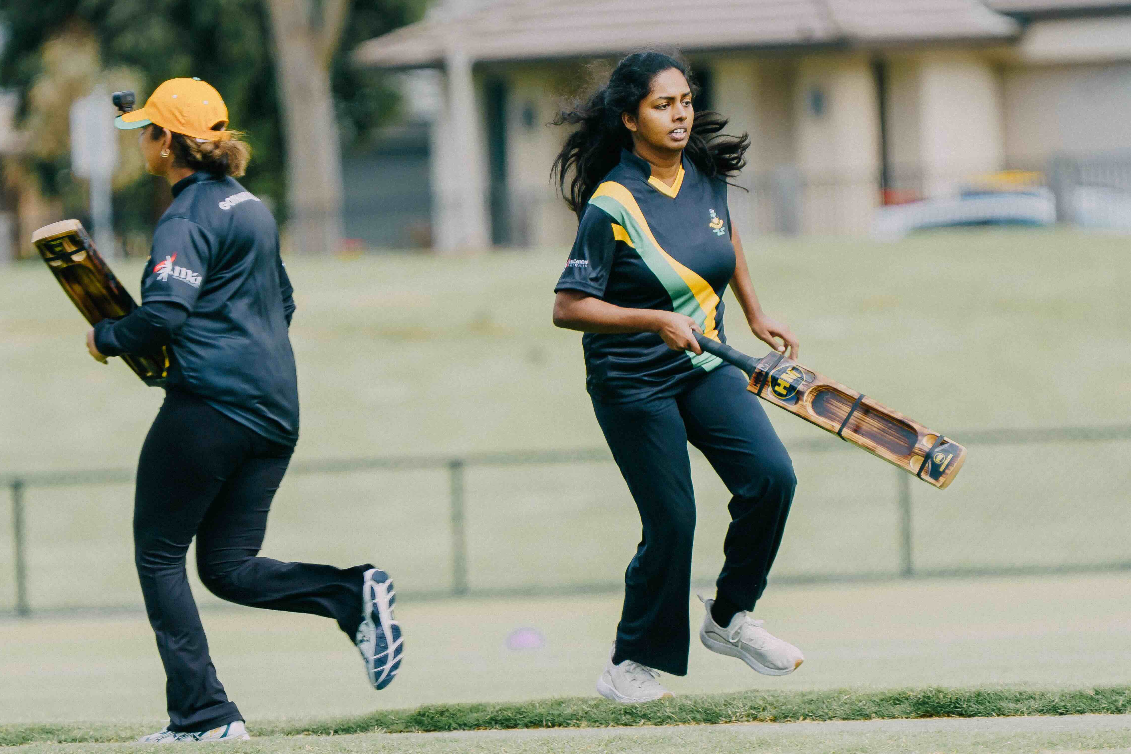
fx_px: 20229
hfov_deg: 3.2
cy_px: 423
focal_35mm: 644
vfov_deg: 2.1
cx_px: 473
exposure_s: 1/800
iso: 320
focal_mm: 485
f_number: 6.3
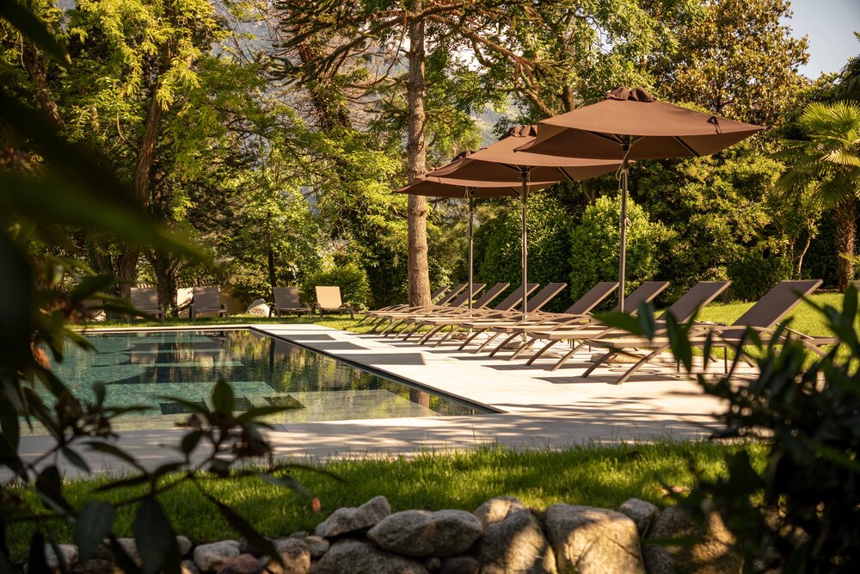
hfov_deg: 44.5
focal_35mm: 44
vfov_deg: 30.6
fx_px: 1050
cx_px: 430
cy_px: 287
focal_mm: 29.3
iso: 100
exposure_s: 1/800
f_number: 2.8
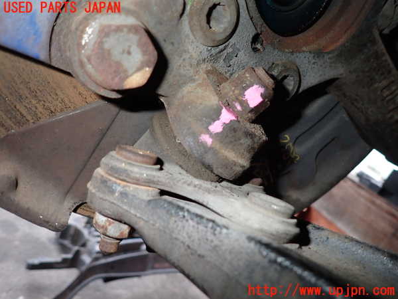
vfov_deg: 54.9
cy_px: 150
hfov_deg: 69.4
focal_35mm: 25
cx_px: 199
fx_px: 287
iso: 200
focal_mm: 4.5
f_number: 5.6
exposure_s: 1/30
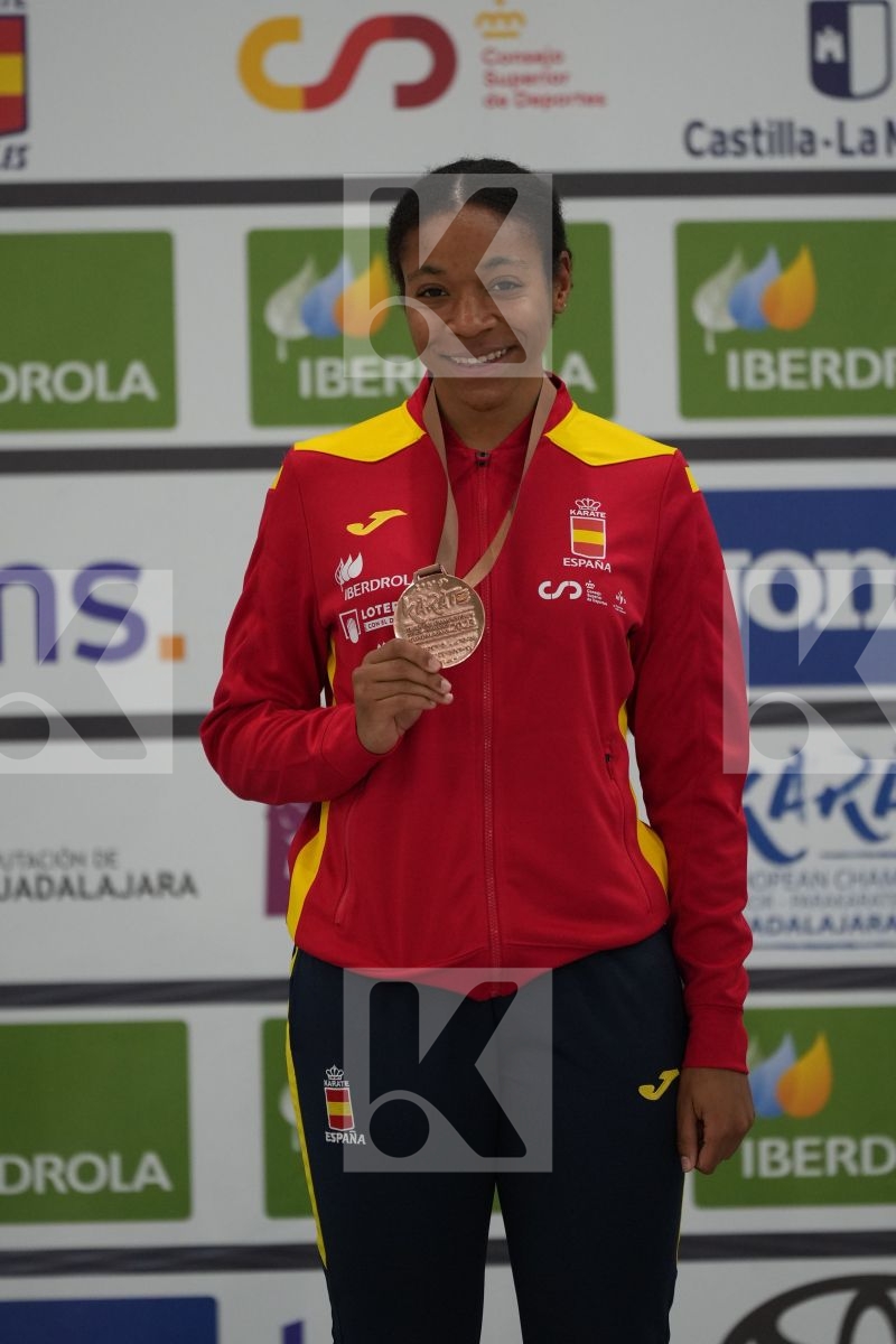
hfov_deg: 4.6
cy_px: 672
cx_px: 448
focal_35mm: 300
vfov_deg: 6.9
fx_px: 11199
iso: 1600
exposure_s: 1/500
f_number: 2.8
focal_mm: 200
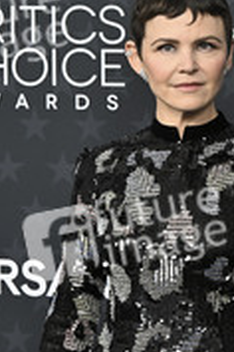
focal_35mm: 165
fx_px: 1609
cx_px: 182
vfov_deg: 12.3
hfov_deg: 8.3
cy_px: 334
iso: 1250
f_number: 5.6
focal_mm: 73
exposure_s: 1/320
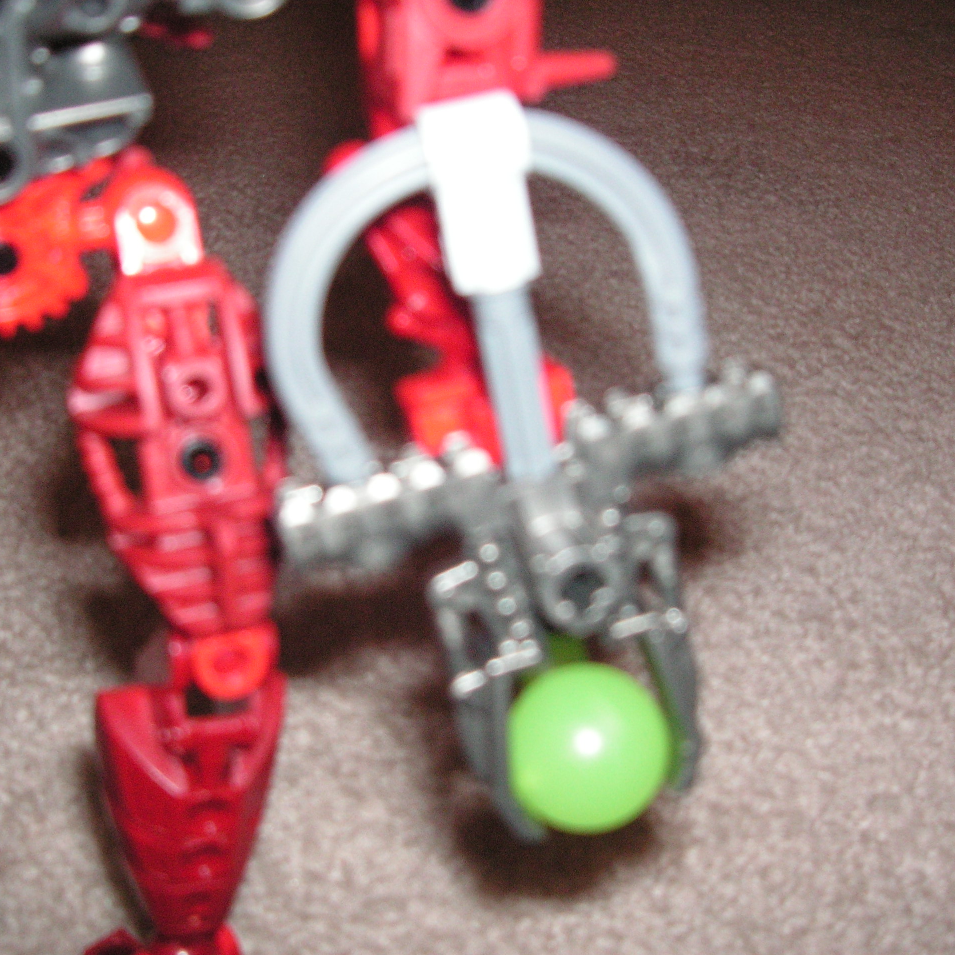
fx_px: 1405
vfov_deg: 37.6
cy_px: 476
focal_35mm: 45
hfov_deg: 37.6
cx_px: 481
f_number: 3.3
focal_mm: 6.3
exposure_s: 1/45
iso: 160
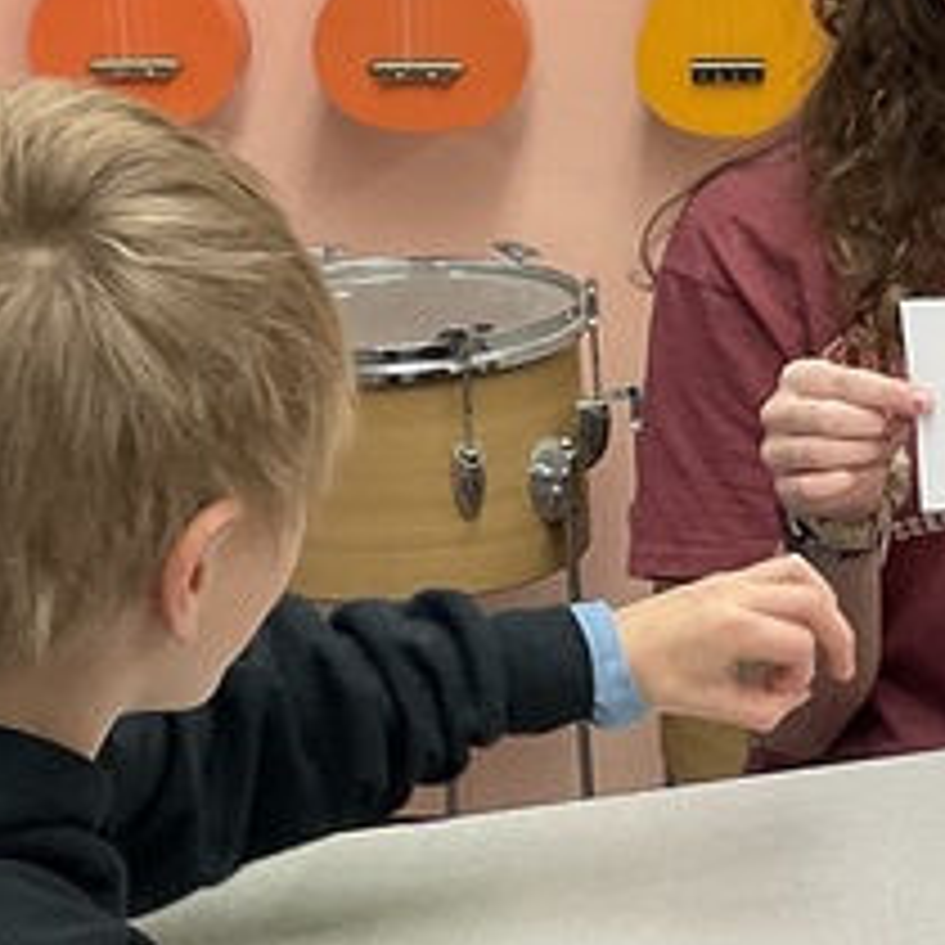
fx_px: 3861
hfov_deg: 13.9
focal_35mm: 125
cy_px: 630
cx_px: 810
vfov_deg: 13.9
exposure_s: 1/60
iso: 80
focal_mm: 3
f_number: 1.8
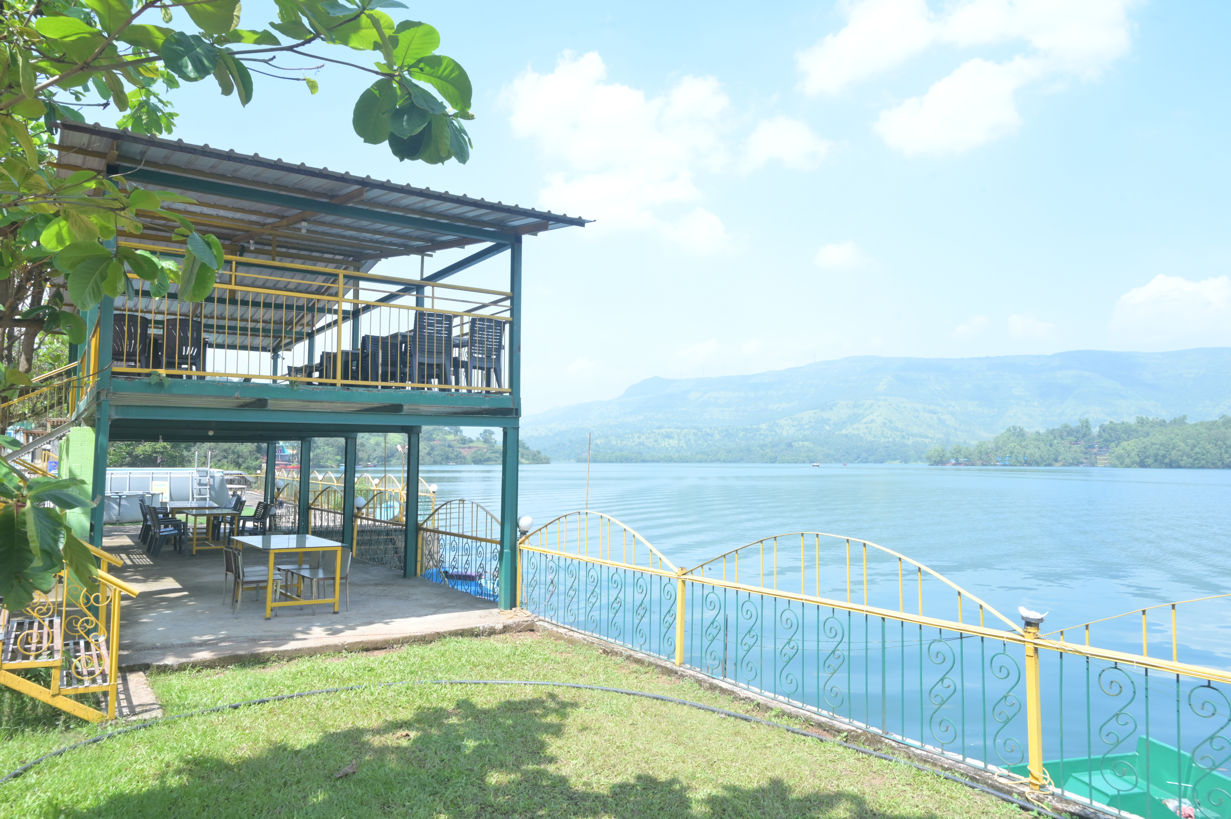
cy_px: 410
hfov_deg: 73.8
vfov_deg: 53.1
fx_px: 820
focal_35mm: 24
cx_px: 616
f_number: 11
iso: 400
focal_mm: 24
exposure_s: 1/125
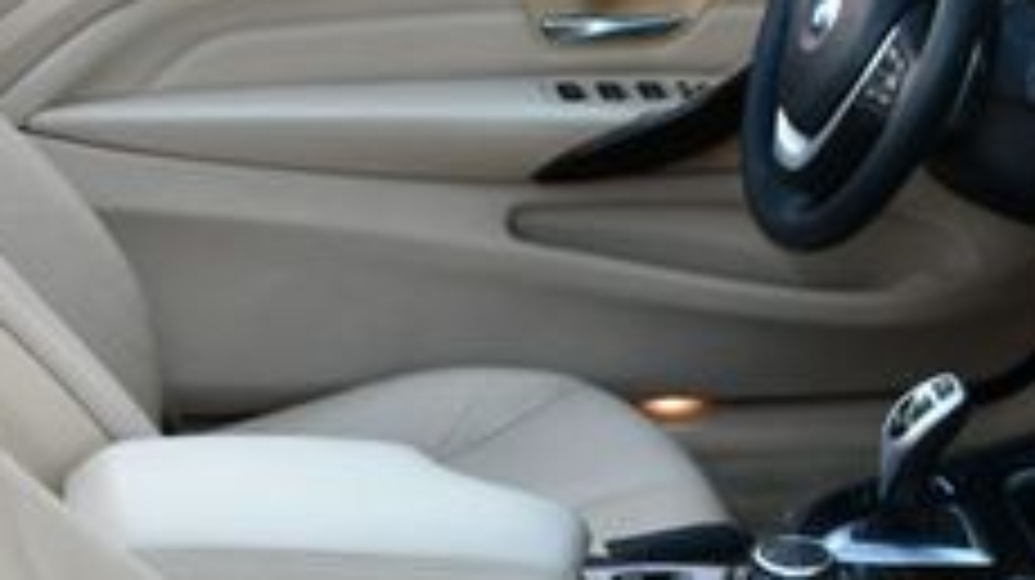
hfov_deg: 20.4
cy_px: 647
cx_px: 594
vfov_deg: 11.3
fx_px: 2880
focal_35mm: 105
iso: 400
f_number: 4.5
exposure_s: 1/250
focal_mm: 18
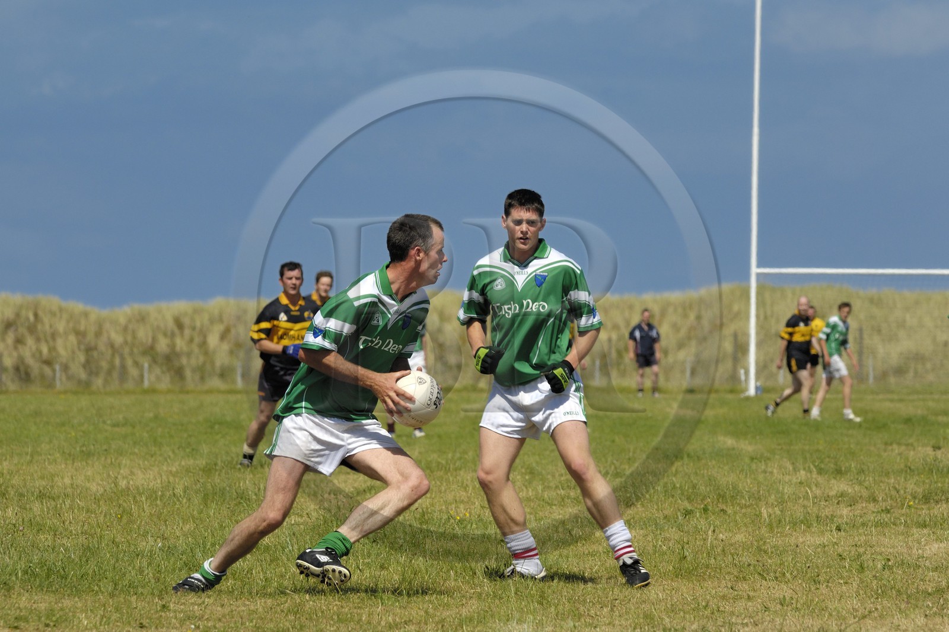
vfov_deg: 6.1
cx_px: 474
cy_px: 316
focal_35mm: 225
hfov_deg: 9.2
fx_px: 5930
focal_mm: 150
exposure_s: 1/800
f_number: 6.3
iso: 100
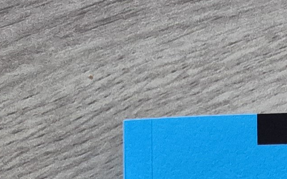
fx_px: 1189
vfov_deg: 7.3
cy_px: 604
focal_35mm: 152
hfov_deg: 12.6
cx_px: 502
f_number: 1.8
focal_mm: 5.4
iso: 800
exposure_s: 1/60
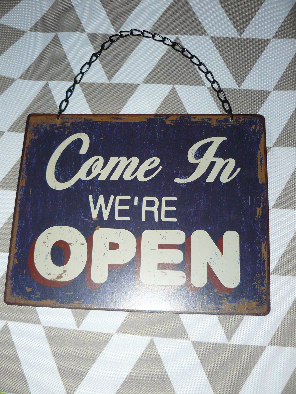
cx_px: 148
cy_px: 197
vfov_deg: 51.4
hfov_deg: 39.7
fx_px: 410
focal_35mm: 36
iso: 100
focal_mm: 6
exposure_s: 1/30
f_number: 2.8
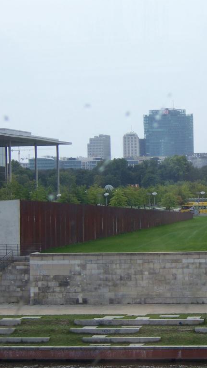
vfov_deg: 17.9
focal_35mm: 120
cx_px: 200
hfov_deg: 10.0
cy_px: 183
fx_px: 1170
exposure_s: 1/250
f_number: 4.8
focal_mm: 13.5
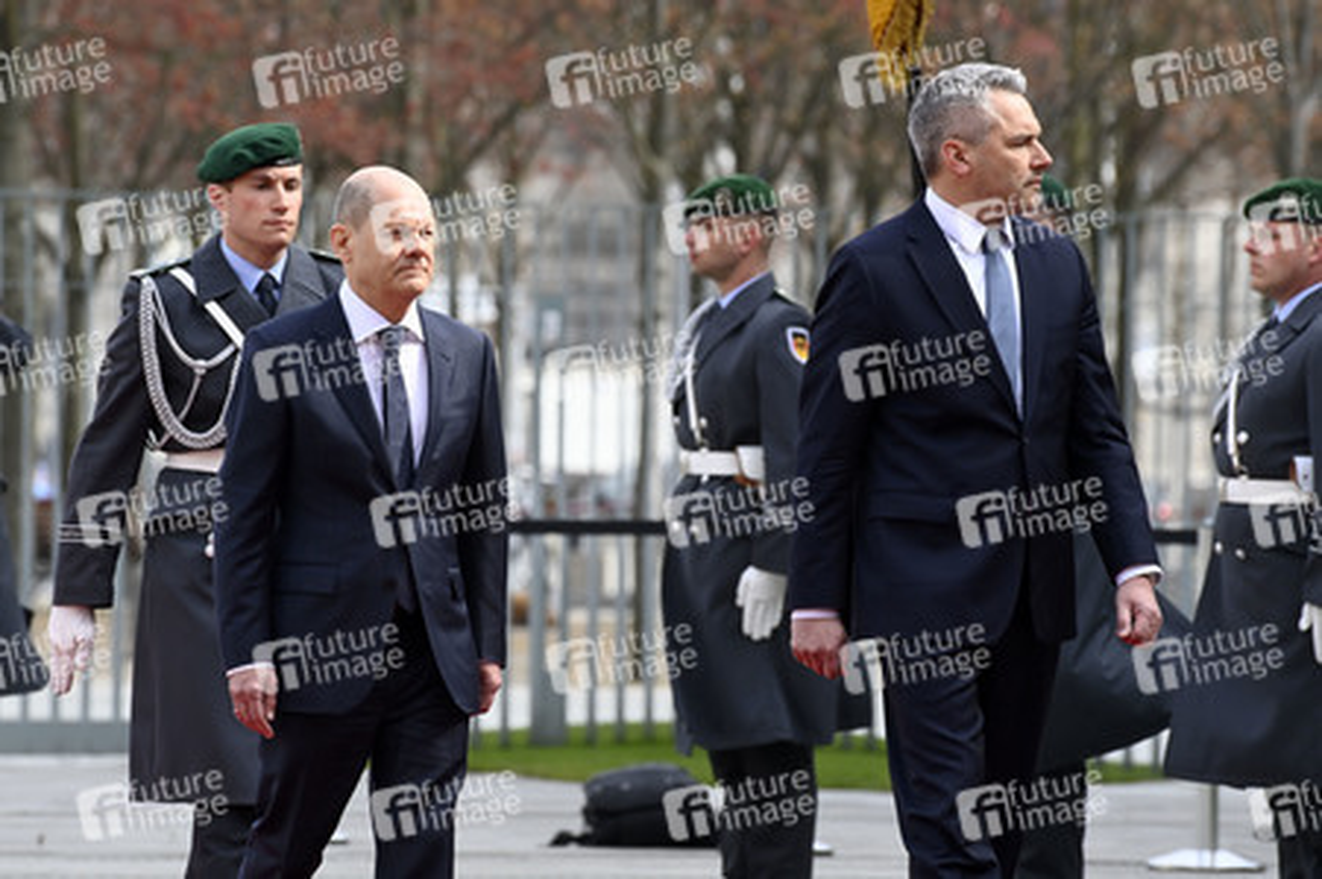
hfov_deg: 4.1
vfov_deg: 2.7
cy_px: 440
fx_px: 18347
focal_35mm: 500
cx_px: 661
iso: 2000
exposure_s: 1/800
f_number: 13
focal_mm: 500
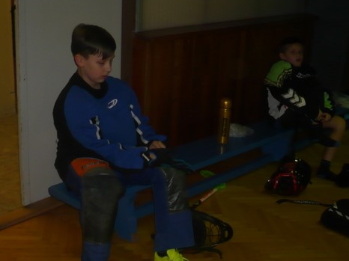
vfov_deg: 25.1
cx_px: 219
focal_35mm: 58
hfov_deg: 33.1
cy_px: 99
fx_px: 584
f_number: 3.2
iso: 100
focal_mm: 7.5
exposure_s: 1/30
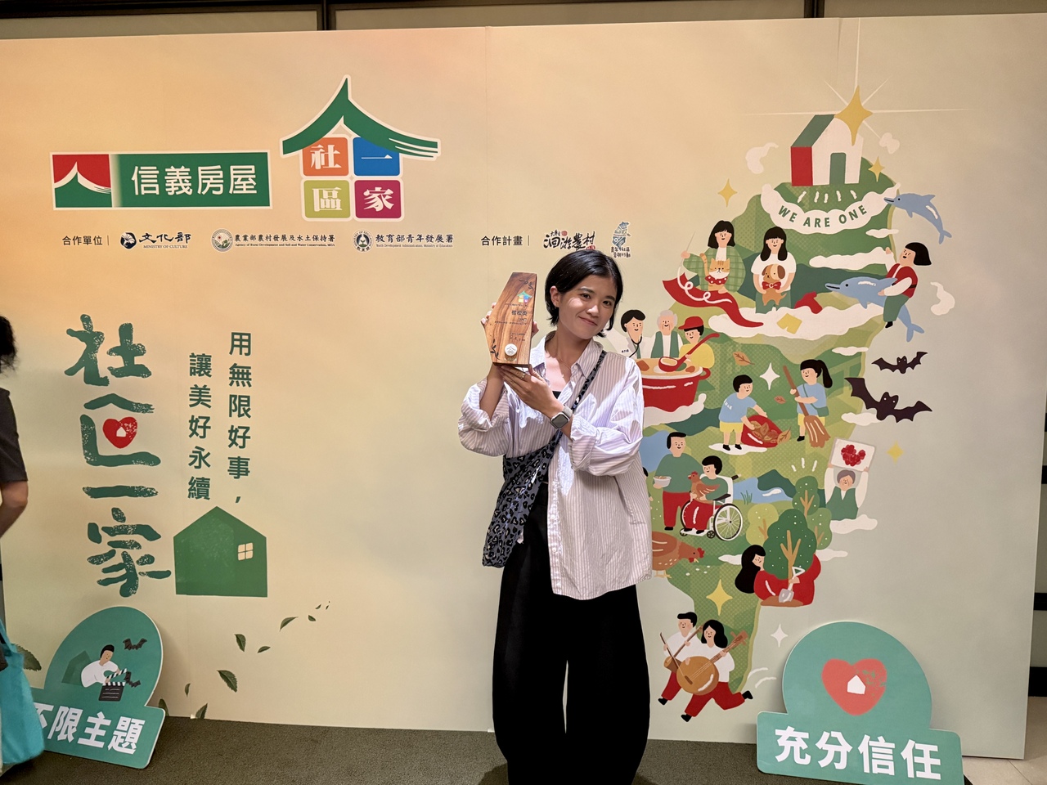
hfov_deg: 71.6
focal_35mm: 24
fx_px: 726
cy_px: 392
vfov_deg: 56.8
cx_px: 524
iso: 500
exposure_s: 1/60
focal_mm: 6.76
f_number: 1.78
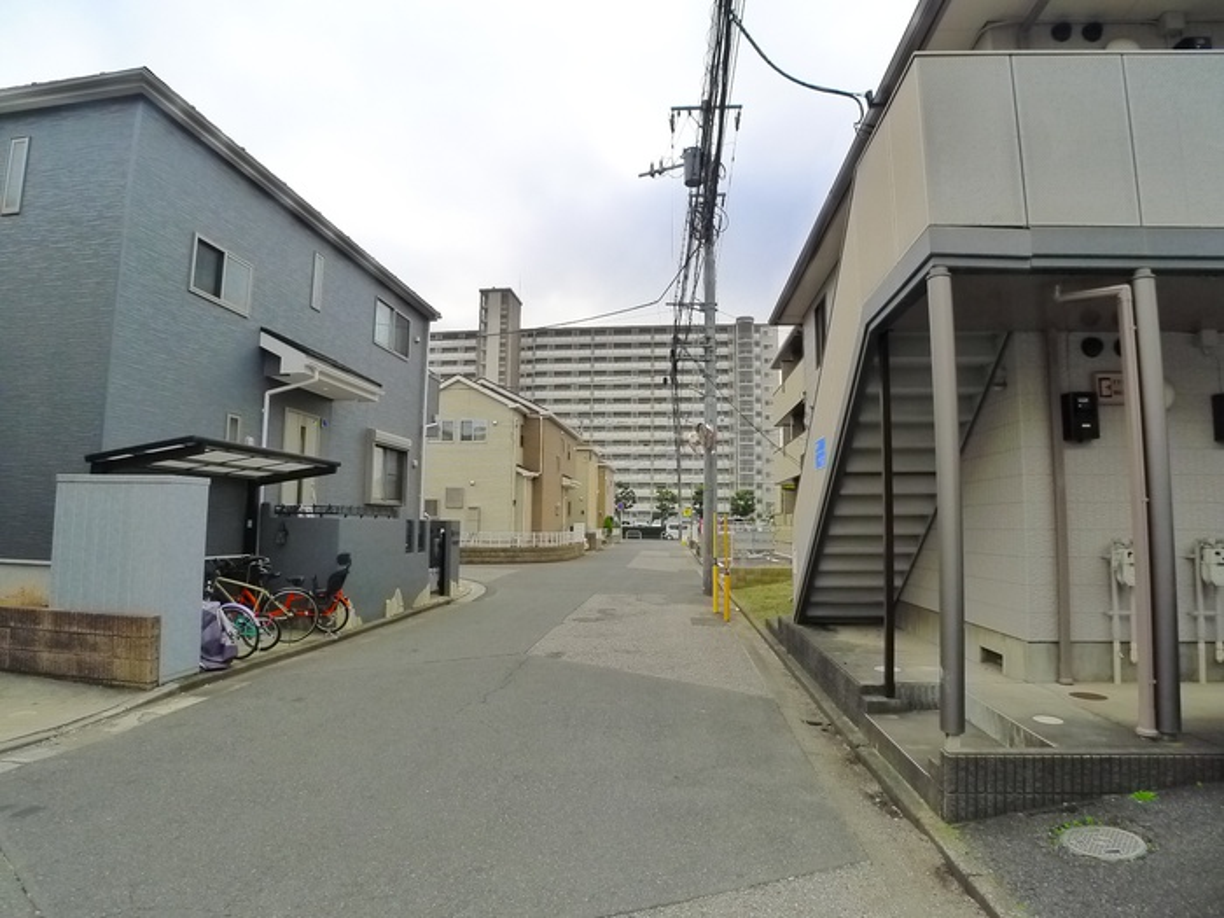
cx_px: 612
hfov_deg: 71.6
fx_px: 849
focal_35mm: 24
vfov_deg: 56.8
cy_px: 459
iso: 400
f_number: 4
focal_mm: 5.1
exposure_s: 1/500
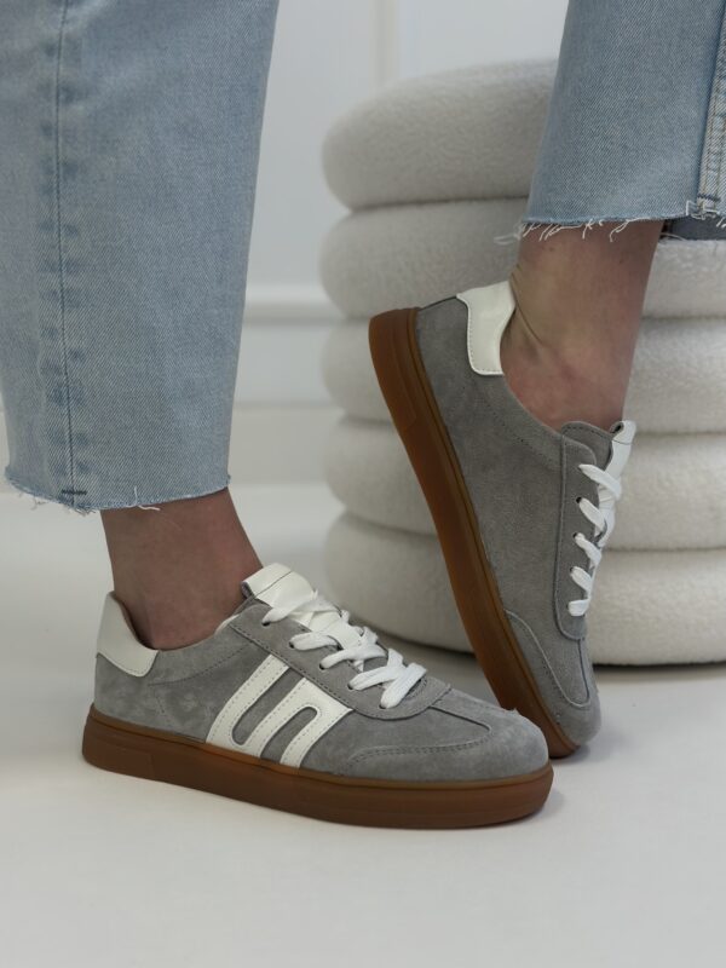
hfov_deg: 30.3
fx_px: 1342
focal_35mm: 48
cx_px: 363
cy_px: 484
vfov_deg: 39.7
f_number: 1.78
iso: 100
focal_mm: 6.86
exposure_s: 1/100
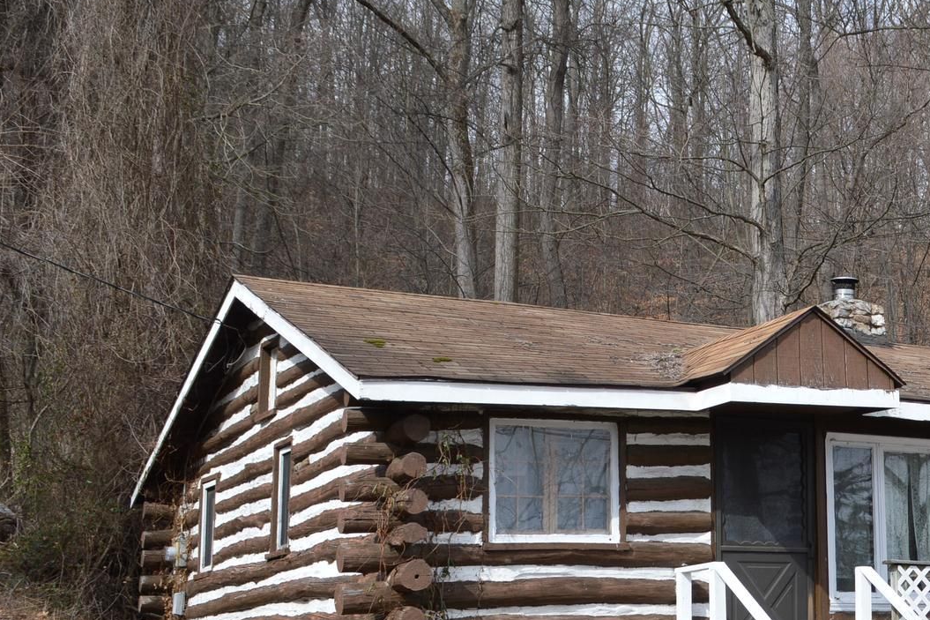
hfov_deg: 30.4
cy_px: 351
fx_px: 1653
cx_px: 786
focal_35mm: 64
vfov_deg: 21.2
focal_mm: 22
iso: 100
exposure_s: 1/160
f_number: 6.3
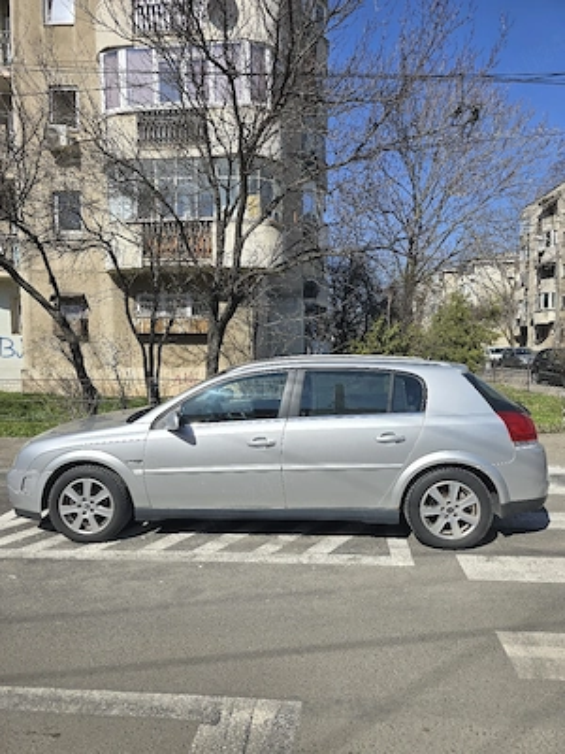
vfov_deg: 73.9
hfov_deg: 58.9
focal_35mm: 23
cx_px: 282
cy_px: 377
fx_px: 501
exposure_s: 1/1111
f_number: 1.7
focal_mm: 6.3
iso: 12
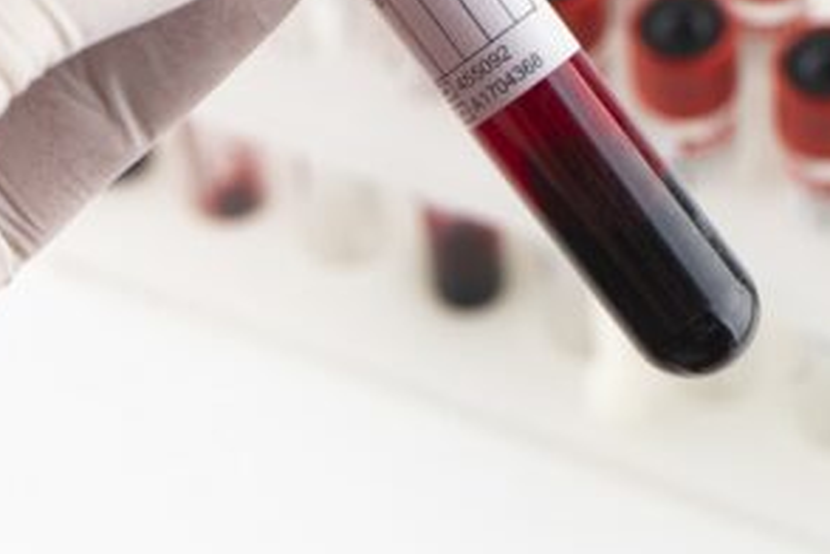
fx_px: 4150
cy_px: 45
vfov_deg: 7.6
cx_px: 551
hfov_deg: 11.4
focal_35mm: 180
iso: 100
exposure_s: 1/125
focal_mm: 69
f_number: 10
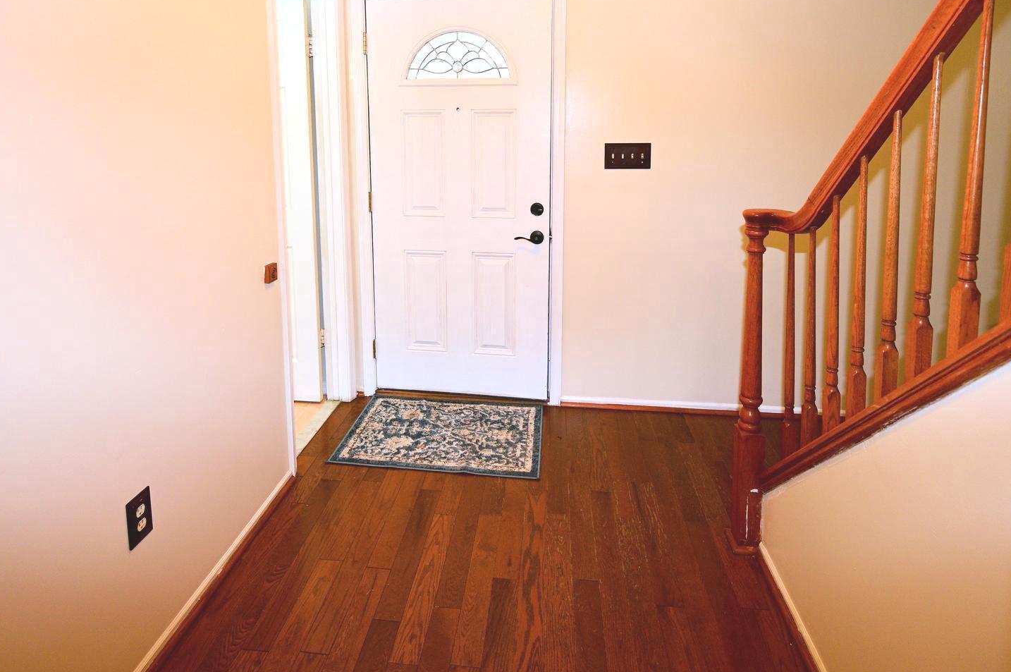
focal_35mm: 20
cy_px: 200
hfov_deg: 84.0
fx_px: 561
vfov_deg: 59.7
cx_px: 491
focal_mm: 14
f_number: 4
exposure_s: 1/100
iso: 220
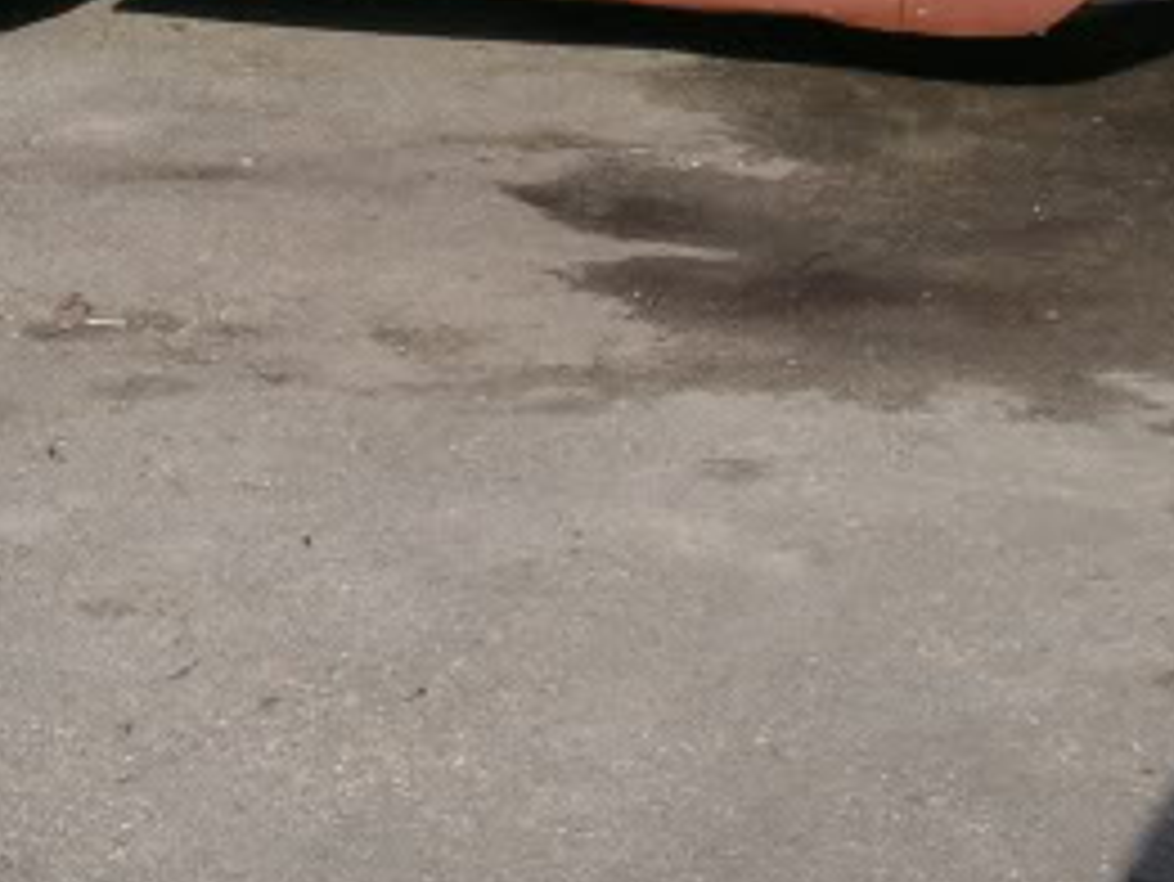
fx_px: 3495
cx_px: 558
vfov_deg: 14.3
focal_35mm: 103
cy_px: 112
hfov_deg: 19.1
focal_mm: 8.7
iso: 50
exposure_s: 1/172
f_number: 6.4
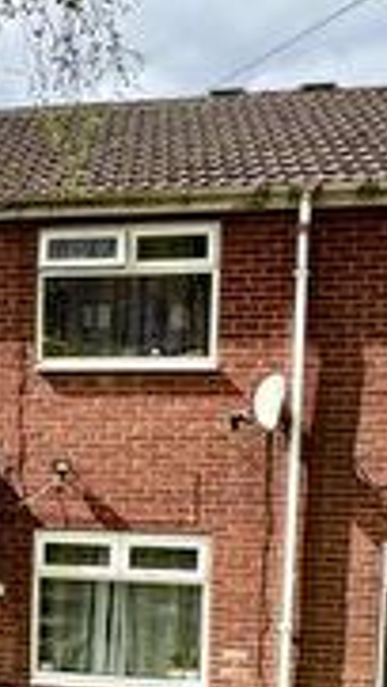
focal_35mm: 59
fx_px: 1075
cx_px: -106
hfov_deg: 19.0
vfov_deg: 34.8
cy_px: 507
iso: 64
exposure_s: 1/1034
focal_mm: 2.22
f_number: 2.2
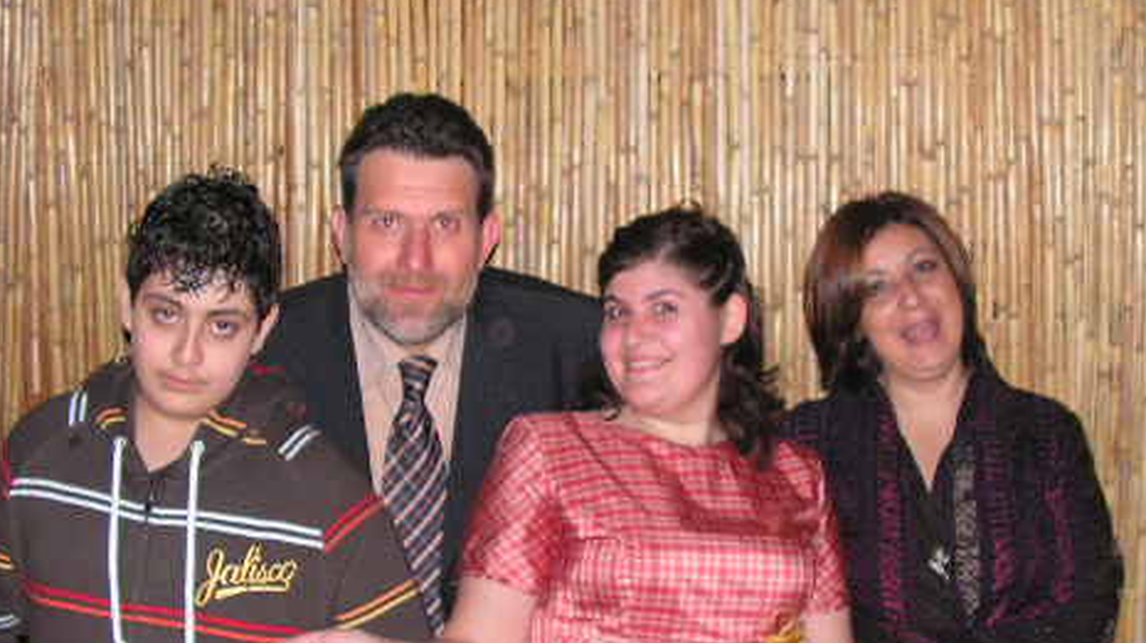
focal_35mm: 54
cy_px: 441
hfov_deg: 38.5
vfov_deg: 22.1
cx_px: 641
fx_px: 1640
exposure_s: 1/40
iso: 200
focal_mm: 6
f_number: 3.2
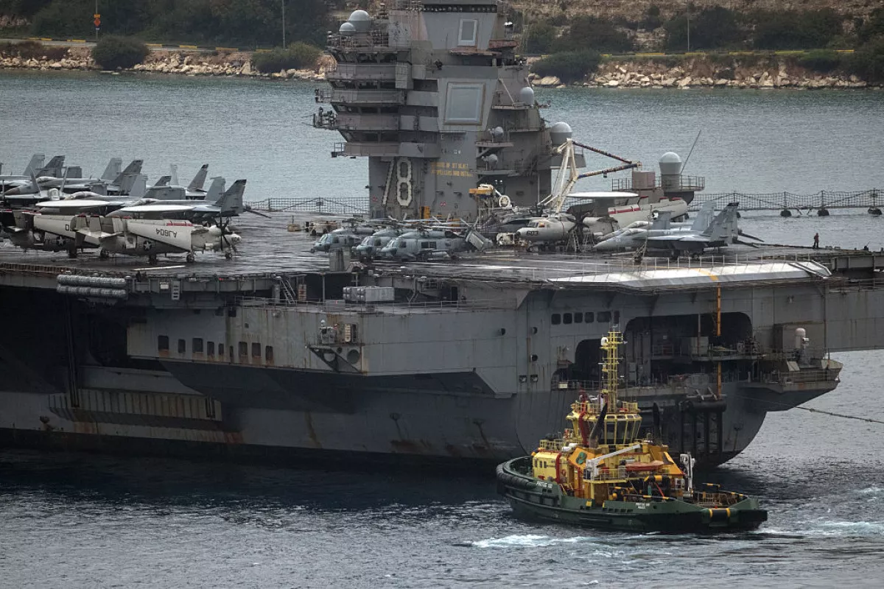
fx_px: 29464
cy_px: 294
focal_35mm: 1200
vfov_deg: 1.1
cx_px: 442
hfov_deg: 1.7
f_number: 8
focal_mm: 800
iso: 800
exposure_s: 1/1250
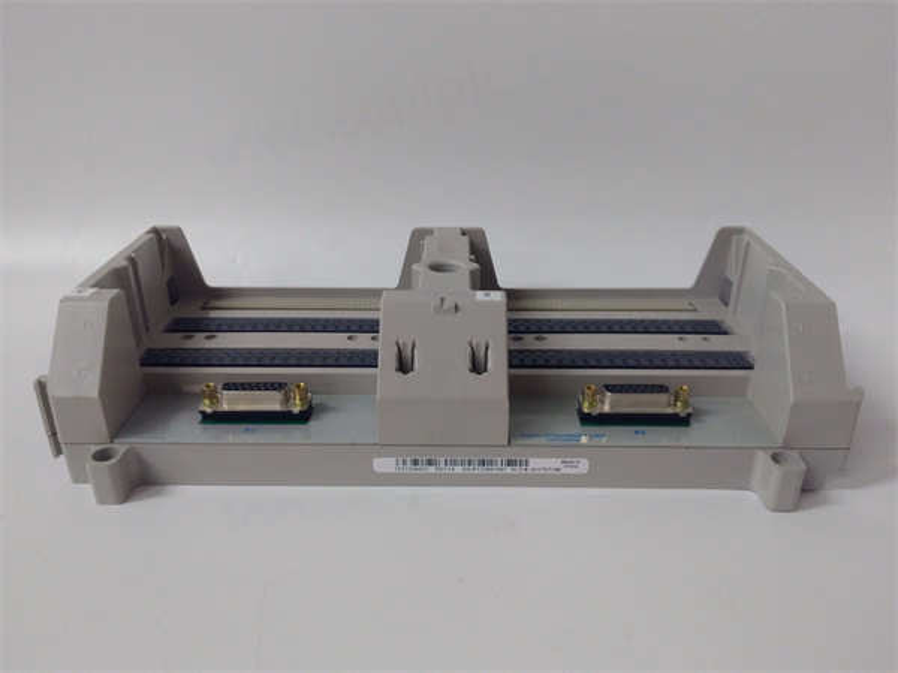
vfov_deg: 51.4
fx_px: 700
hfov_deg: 65.3
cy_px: 336
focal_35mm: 27
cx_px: 449
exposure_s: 1/33
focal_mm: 3.79
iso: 312
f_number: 2
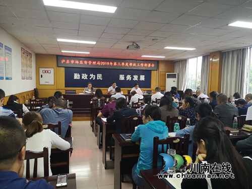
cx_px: 126
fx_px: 197
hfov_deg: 65.3
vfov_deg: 51.4
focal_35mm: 27
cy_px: 94
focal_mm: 3.95
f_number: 1.8
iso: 250
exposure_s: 1/100
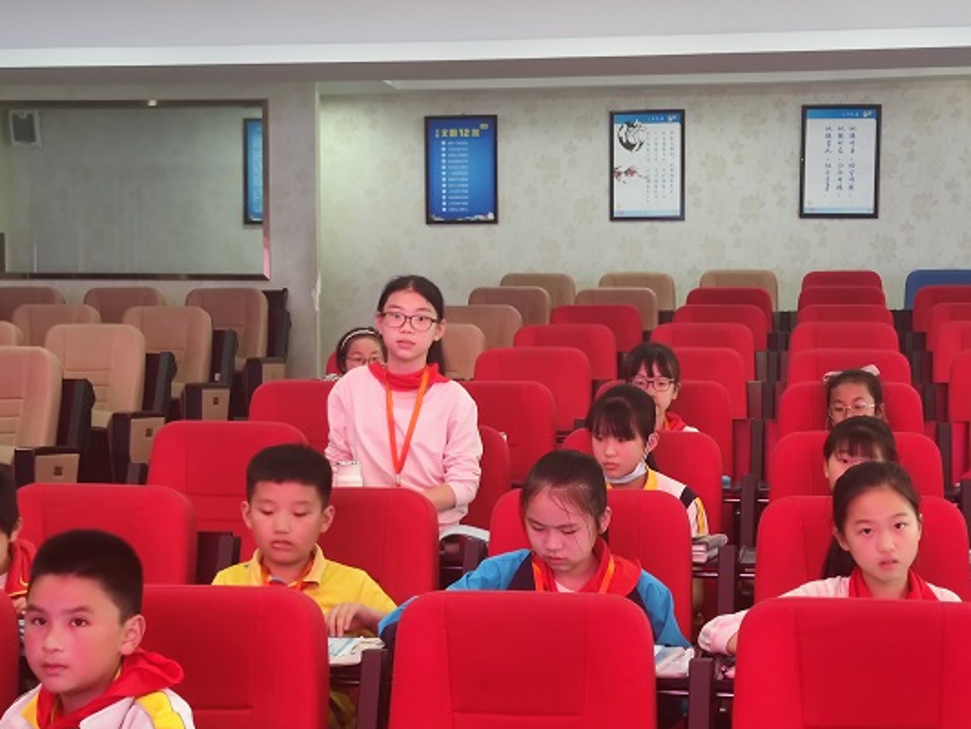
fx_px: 1768
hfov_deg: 30.7
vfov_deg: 23.3
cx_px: 510
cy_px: 383
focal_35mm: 63
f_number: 1.69
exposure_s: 1/100
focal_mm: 6.72
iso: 574
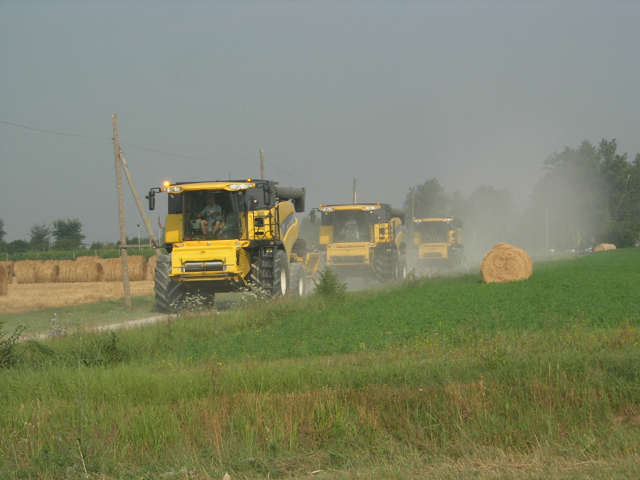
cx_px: 320
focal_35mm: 103
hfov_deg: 19.1
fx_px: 1904
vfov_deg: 14.4
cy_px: 240
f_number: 7.8
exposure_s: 1/271
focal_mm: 21.3
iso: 64
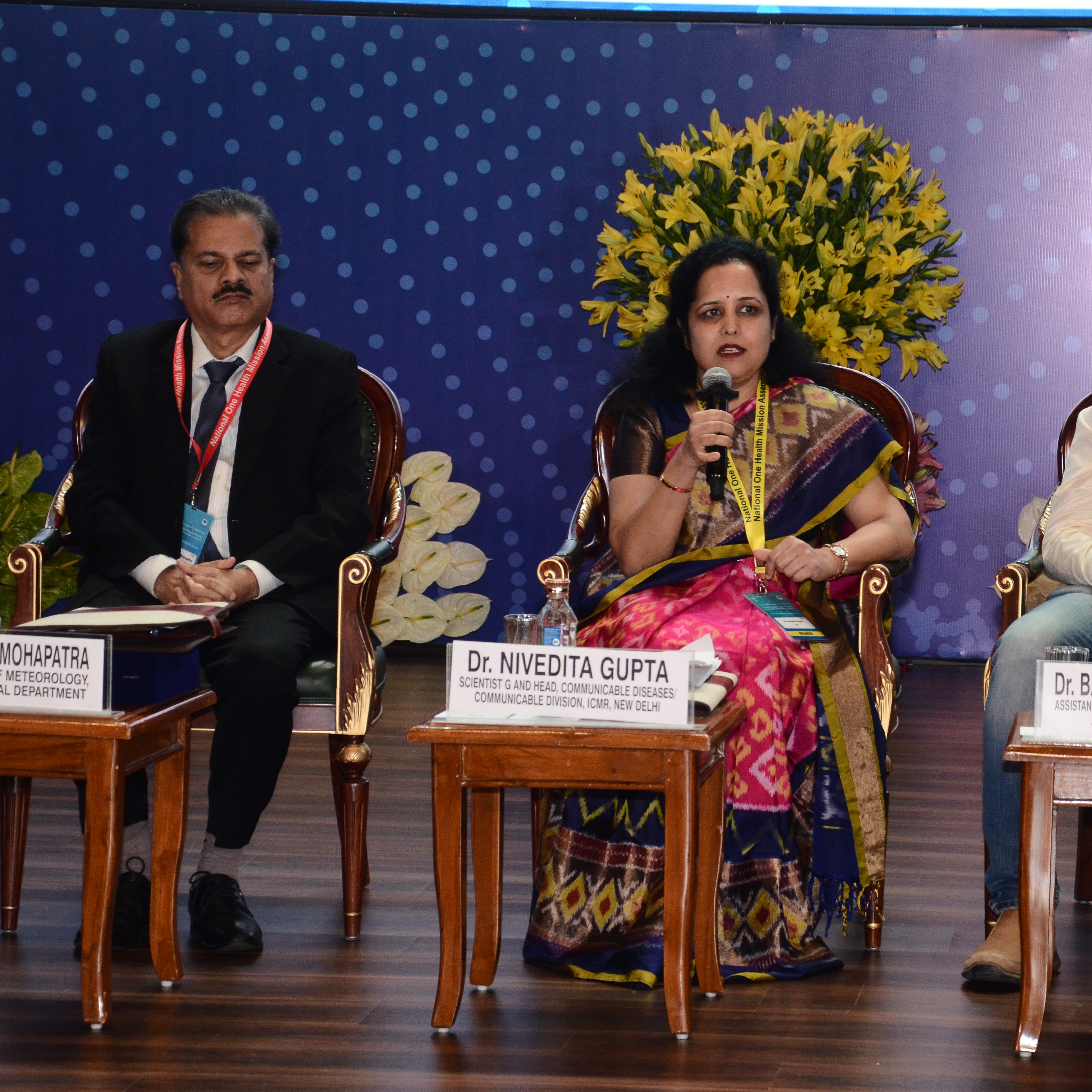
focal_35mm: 135
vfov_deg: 12.9
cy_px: 547
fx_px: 4818
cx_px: 738
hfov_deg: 12.9
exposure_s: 1/125
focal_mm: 70
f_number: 5.3
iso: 1600
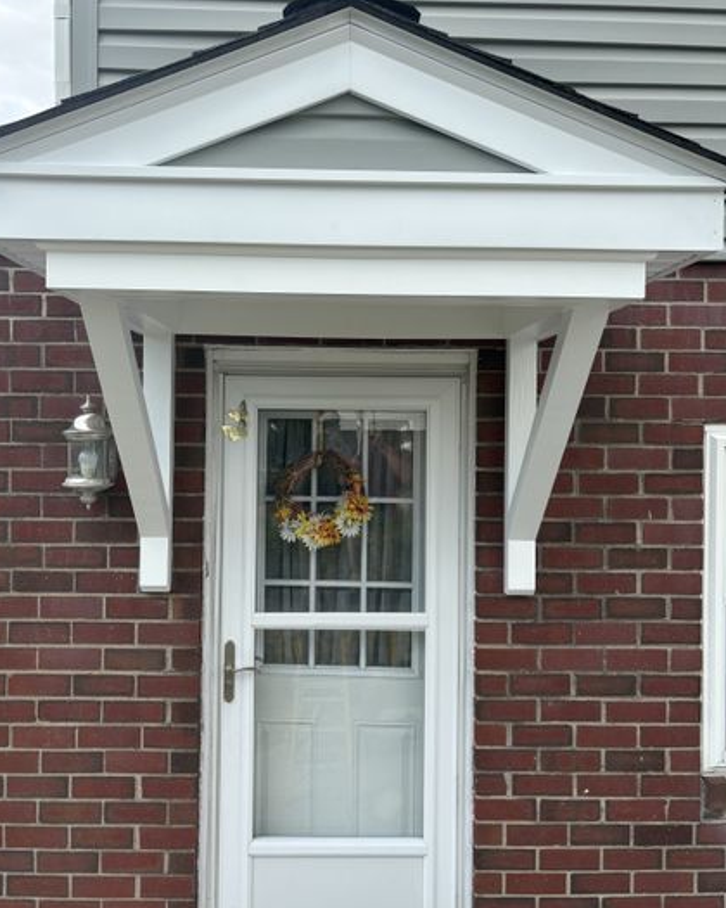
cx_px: 342
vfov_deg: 60.4
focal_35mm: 29
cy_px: 420
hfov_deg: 49.9
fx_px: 779
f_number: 1.6
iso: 50
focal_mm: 5.96
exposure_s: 1/1364
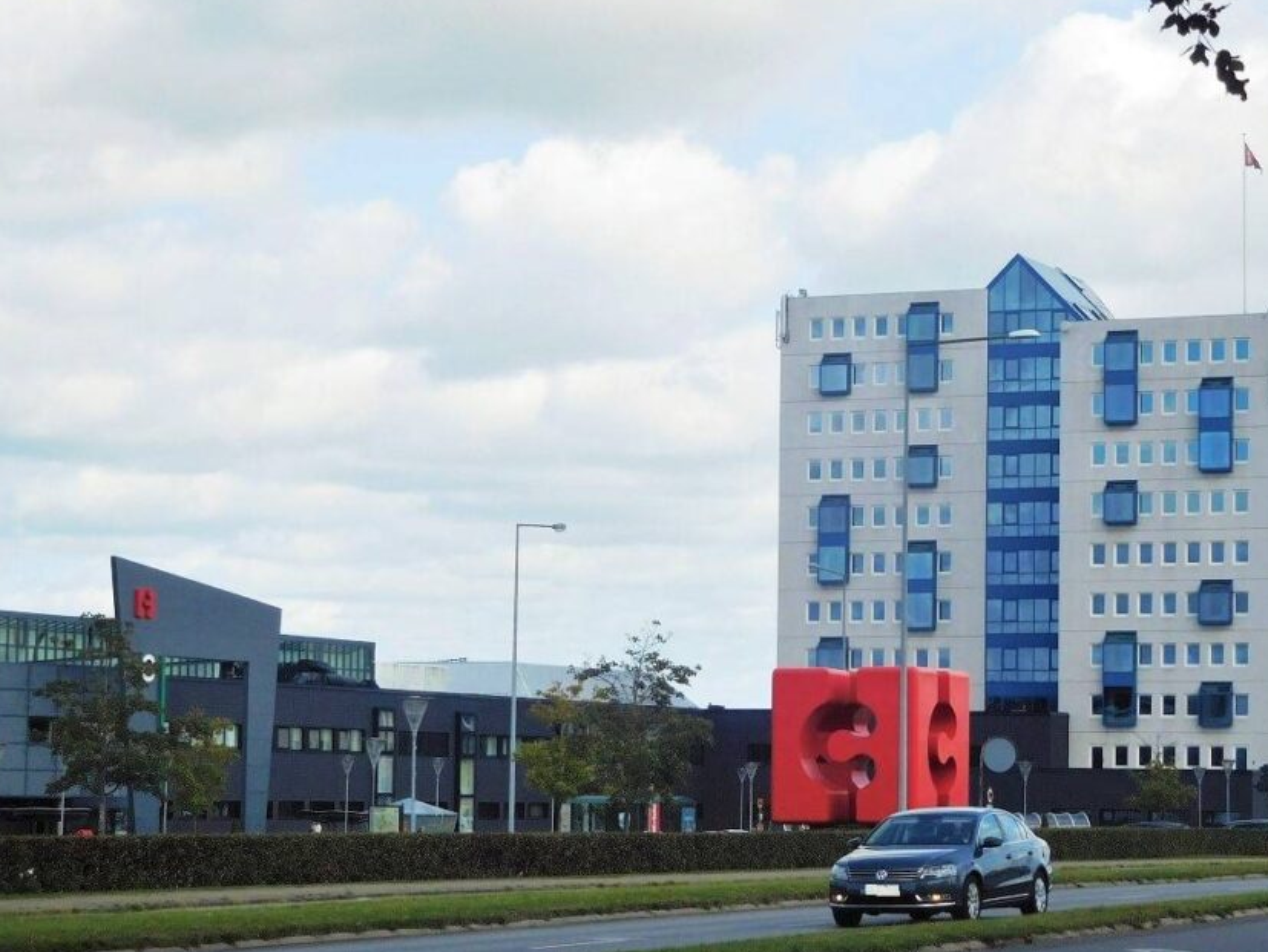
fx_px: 3628
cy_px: 544
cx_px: 748
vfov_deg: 14.9
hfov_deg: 19.8
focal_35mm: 99
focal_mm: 14.3
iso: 125
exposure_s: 1/800
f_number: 4.6
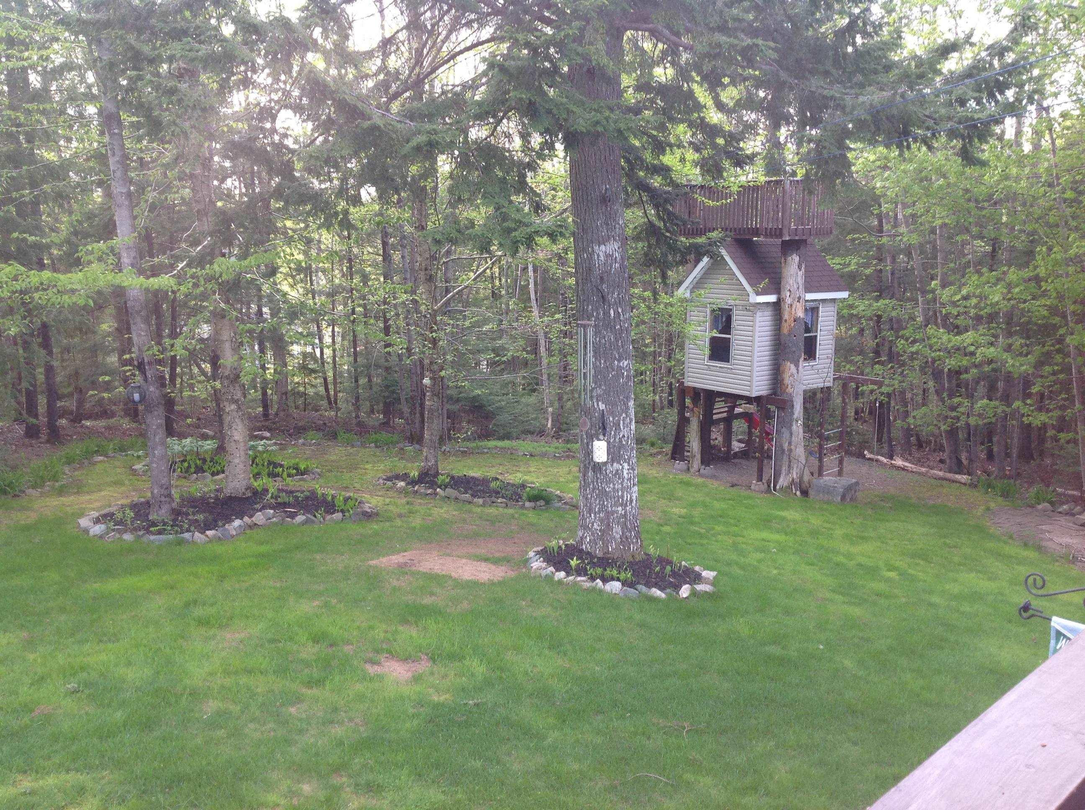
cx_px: 542
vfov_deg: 40.6
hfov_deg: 52.7
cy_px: 405
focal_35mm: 35
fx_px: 1095
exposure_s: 1/120
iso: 64
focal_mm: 4.28
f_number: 2.4
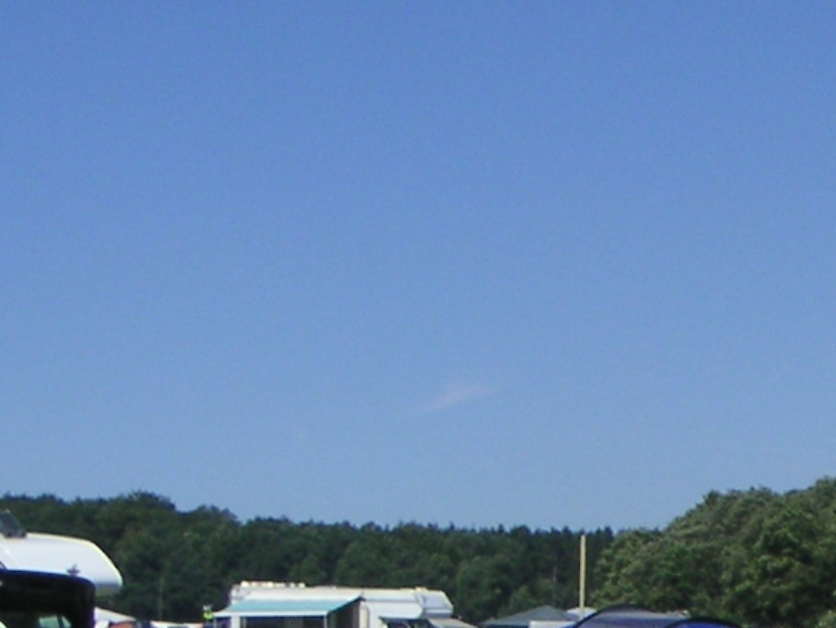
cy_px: 638
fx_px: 3213
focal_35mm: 133
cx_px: 980
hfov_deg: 14.4
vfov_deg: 11.0
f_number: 6.7
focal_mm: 6
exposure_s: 1/250
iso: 50
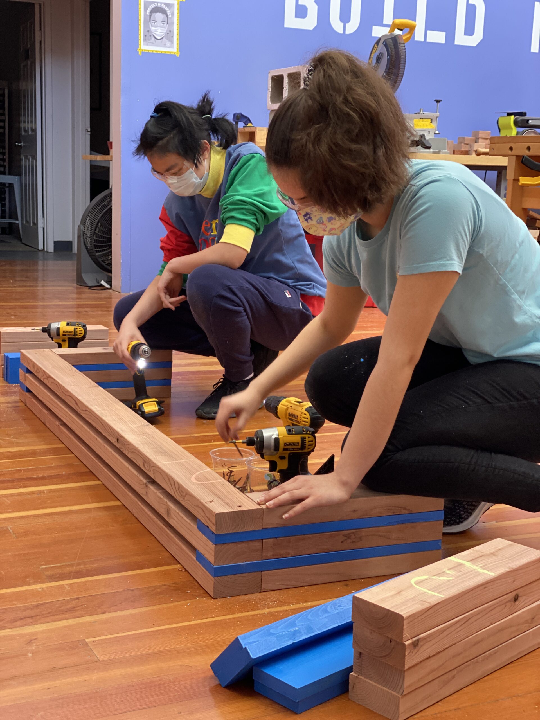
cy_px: 360
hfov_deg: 28.0
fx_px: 1082
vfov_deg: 36.8
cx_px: 270
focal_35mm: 52
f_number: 2
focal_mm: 6
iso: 250
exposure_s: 1/80
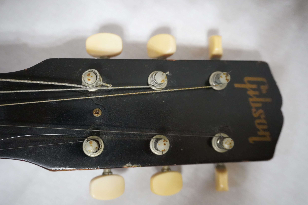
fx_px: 291
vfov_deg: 38.9
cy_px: 104
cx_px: 152
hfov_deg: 55.8
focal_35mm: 34
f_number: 4
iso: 6400
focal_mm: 22
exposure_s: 1/125
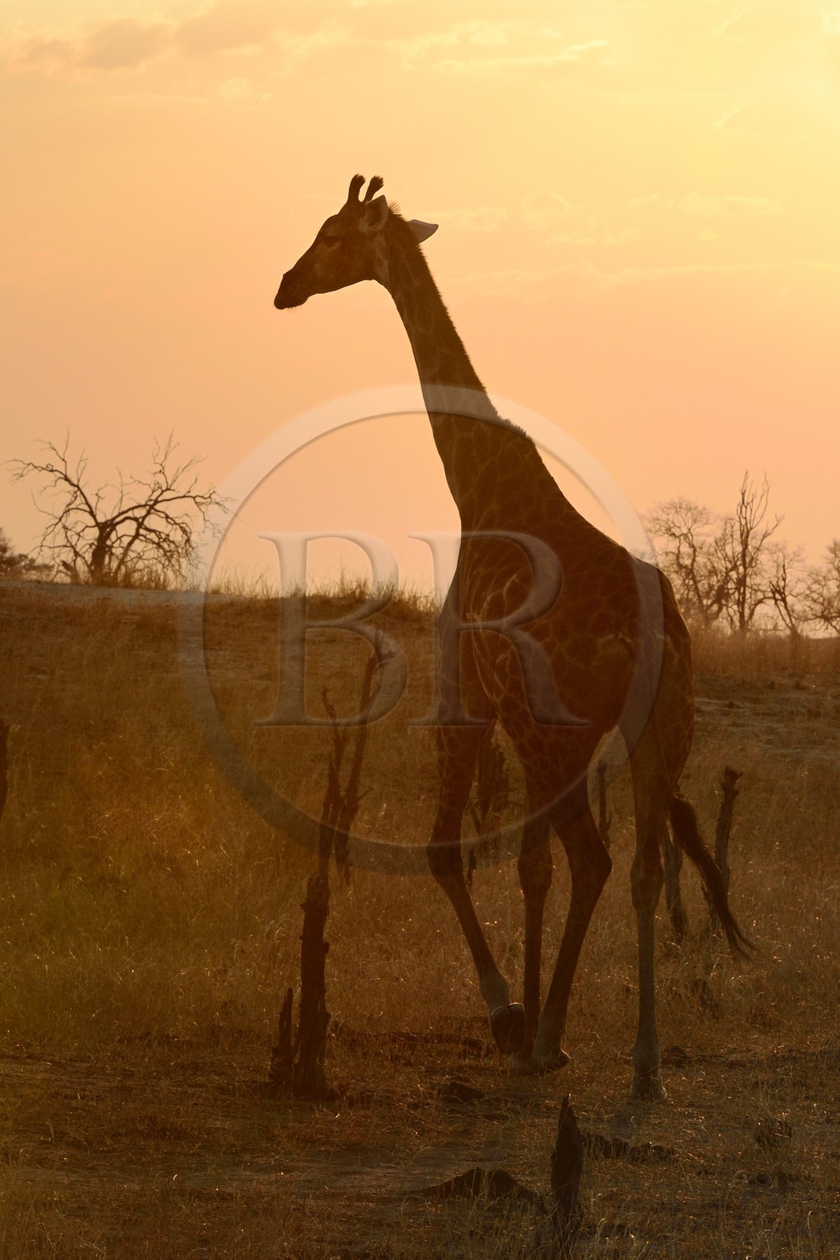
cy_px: 630
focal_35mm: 150
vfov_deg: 13.7
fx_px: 5252
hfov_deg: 9.1
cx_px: 420
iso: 800
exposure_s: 1/500
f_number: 18
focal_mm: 150
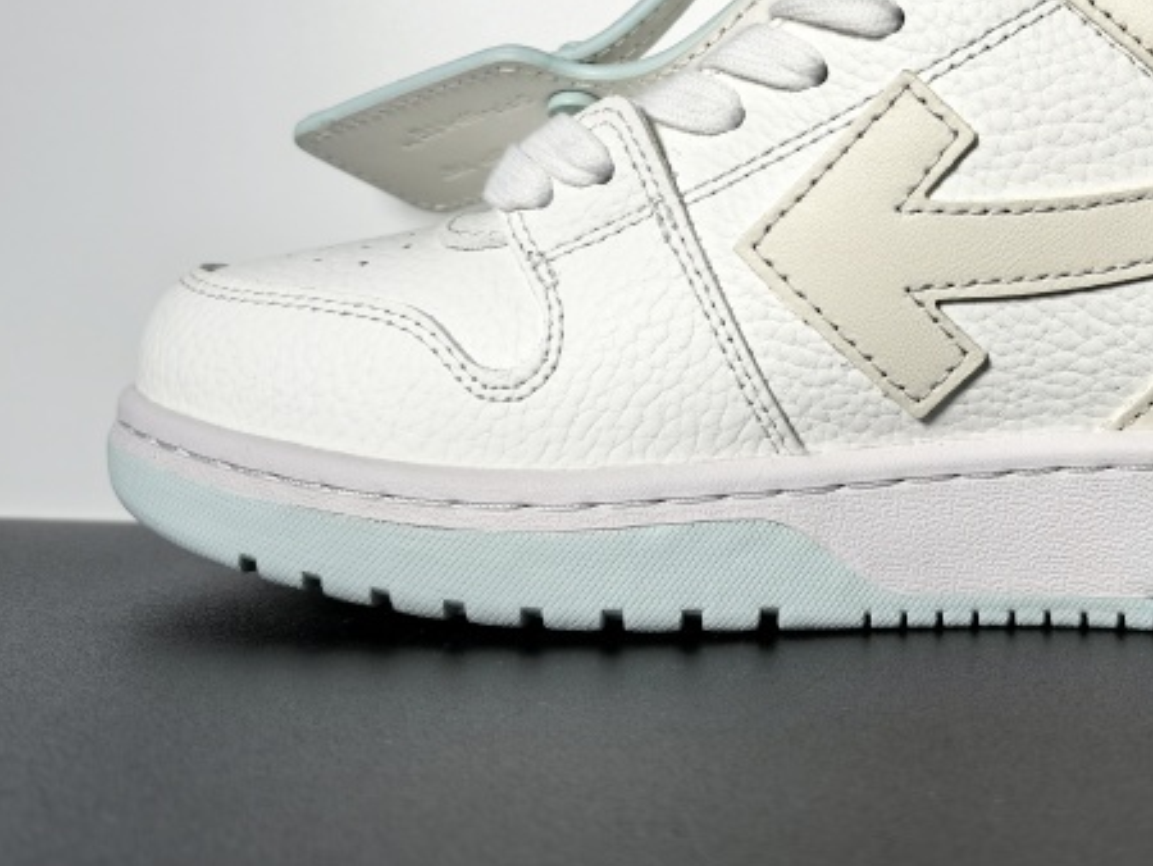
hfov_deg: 38.1
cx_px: 933
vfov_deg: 29.9
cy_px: 243
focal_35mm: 48
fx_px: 1600
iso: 50
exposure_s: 1/466
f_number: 2
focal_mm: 6.98
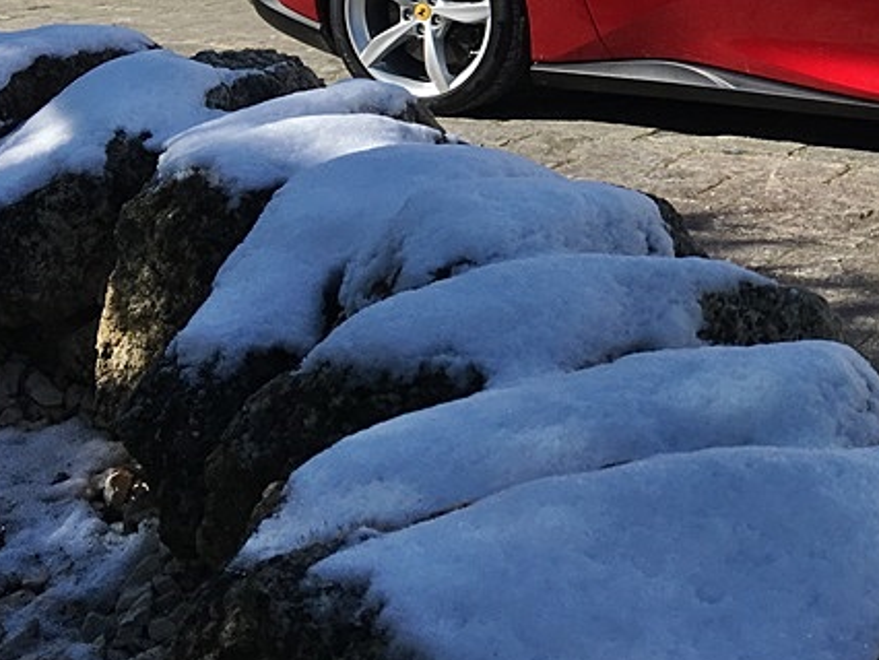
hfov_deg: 26.0
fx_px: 1728
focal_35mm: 68
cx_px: 1005
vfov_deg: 20.7
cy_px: -56
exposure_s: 1/2024
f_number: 2.2
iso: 25
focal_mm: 4.15
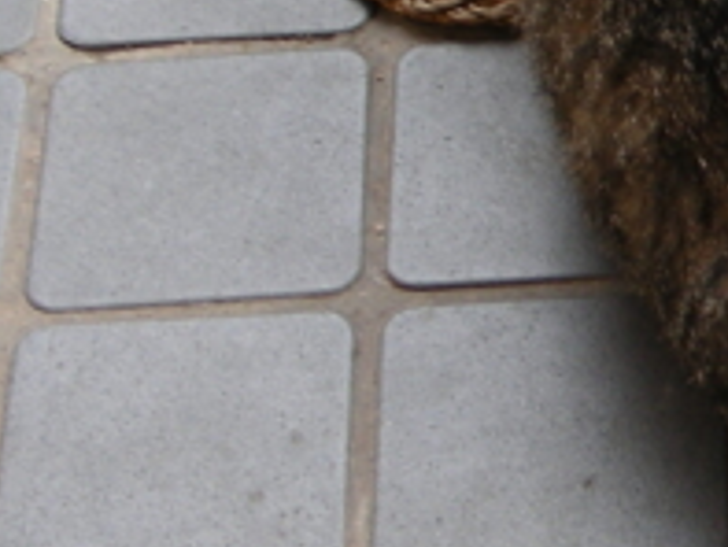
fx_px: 3241
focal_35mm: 154
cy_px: 111
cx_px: 1046
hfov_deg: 12.3
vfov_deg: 9.6
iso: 50
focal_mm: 6.3
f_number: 3.5
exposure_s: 1/58.1
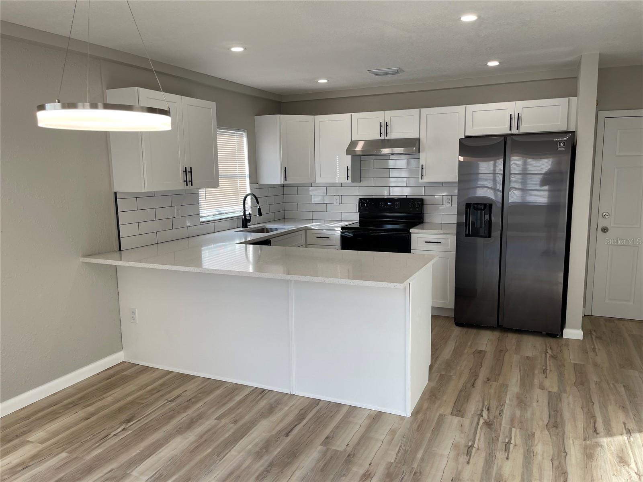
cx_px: 322
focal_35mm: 26
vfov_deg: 53.1
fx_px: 483
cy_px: 241
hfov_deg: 67.3
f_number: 1.6
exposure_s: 1/120
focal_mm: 5.1
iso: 32
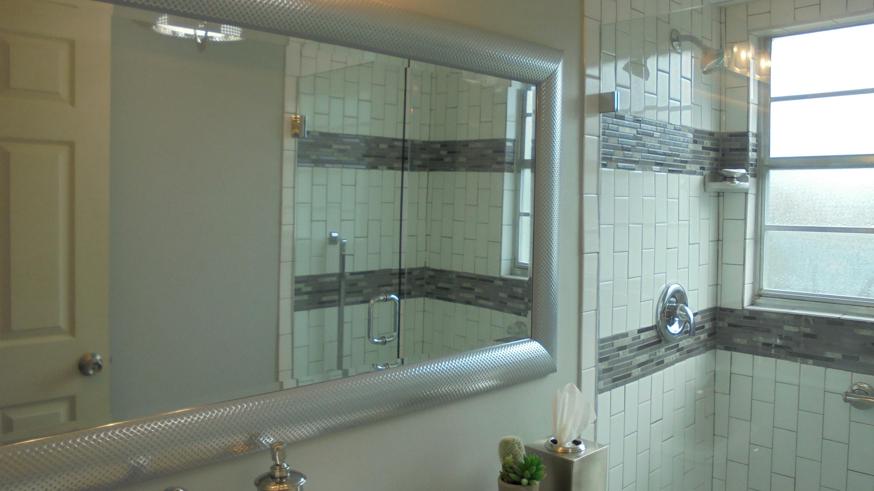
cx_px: 444
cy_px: 225
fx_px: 695
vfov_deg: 38.9
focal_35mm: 30
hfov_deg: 64.3
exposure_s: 1/125
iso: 100
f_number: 3.5
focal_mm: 4.6
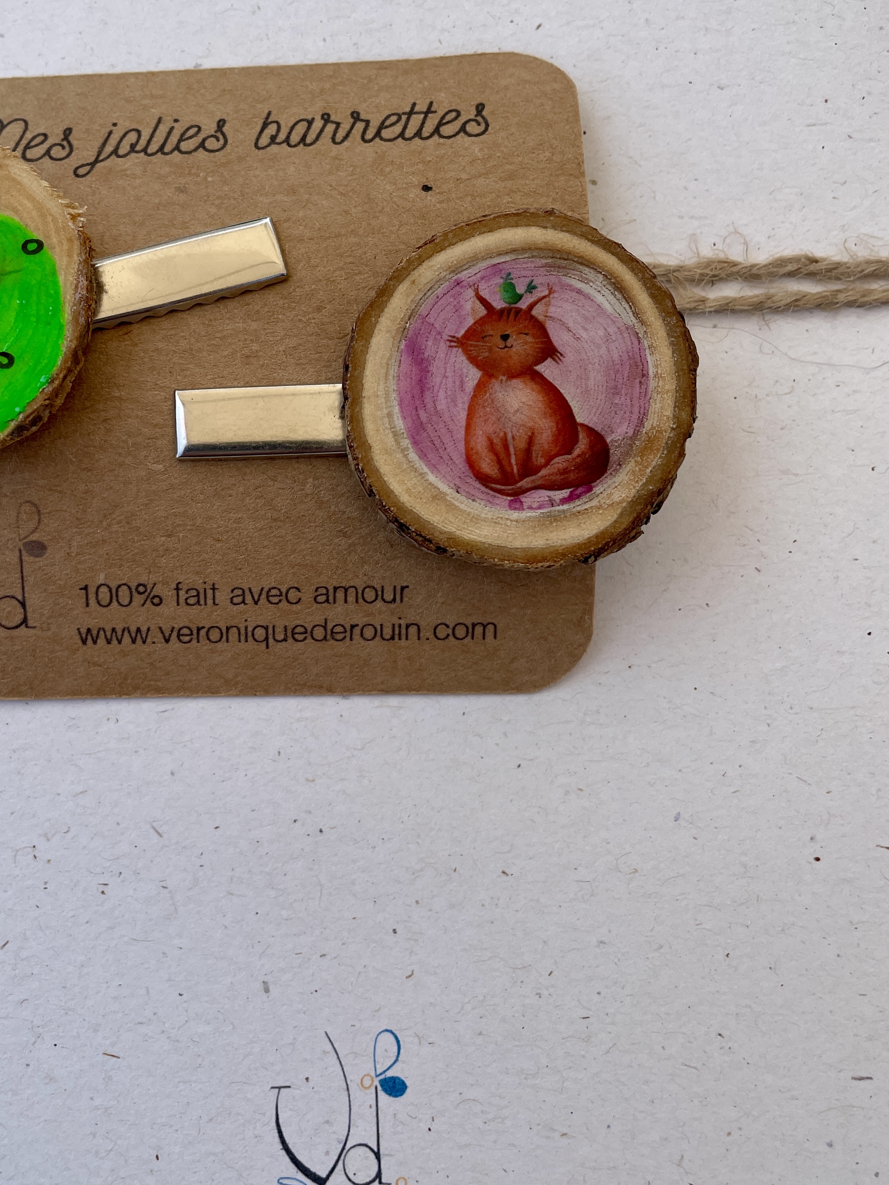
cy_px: 597
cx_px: 293
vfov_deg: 52.6
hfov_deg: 40.2
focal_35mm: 35
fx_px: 1199
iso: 32
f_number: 1.6
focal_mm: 4.2
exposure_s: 1/2257
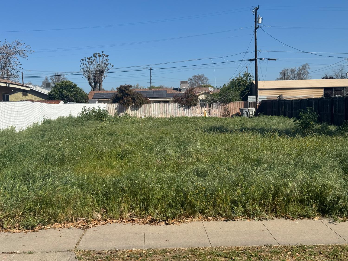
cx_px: 174
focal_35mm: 48
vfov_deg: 30.3
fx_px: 483
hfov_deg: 39.7
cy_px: 130
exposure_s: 1/5848
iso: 64
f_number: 1.78
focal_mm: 6.76
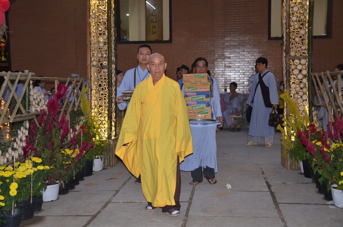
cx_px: 172
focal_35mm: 51
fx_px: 485
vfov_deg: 26.4
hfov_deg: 38.9
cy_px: 114
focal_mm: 34
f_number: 5
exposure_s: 1/60
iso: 1000
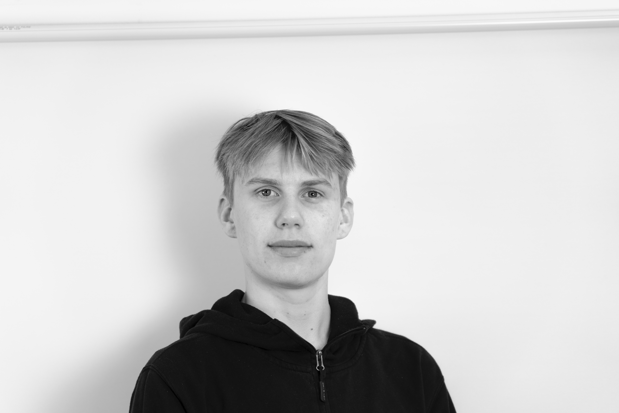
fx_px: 1805
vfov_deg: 13.0
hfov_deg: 19.5
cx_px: 310
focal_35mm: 105
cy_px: 206
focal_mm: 105
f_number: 4
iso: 200
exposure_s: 1/50
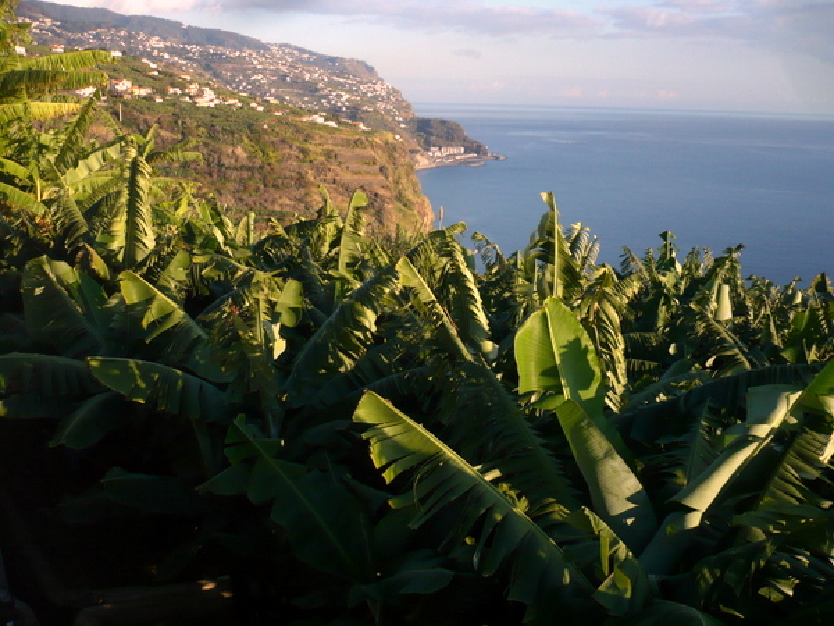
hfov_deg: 52.6
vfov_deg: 40.7
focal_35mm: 35
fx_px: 843
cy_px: 313
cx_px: 417
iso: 100
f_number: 2.8
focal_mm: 5.8
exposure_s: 1/800
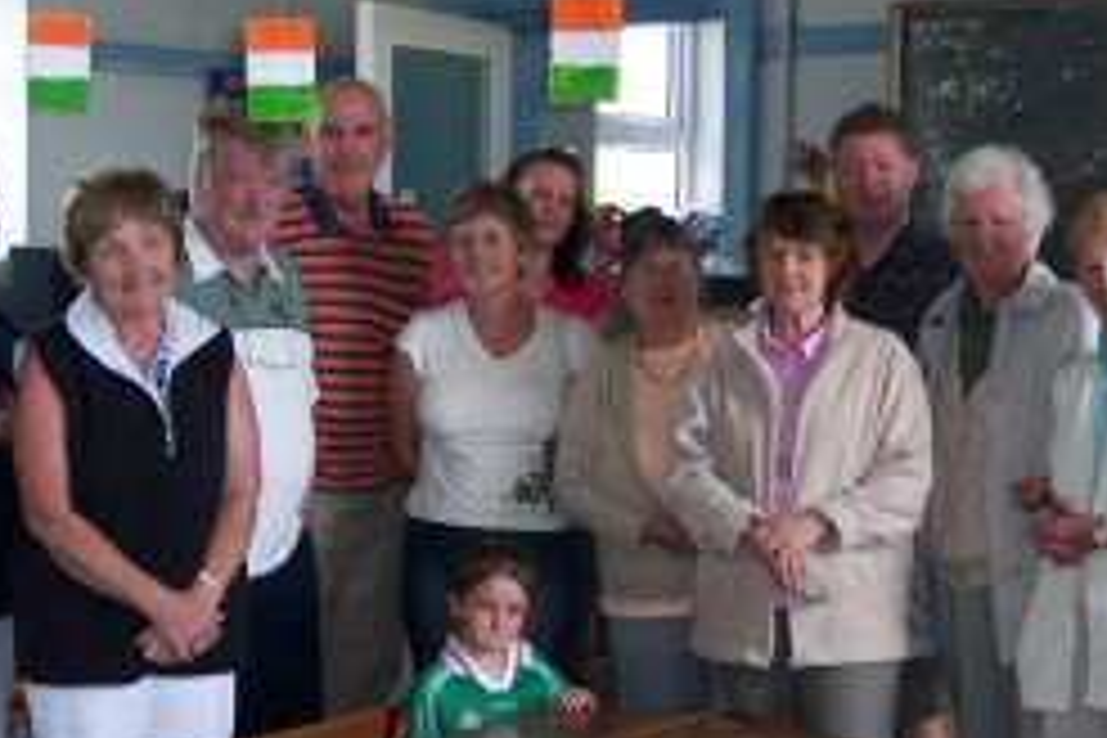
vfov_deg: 17.3
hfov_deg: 25.7
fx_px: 2429
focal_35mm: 79
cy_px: 448
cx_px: 623
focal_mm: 10.7
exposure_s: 1/30
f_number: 3.4
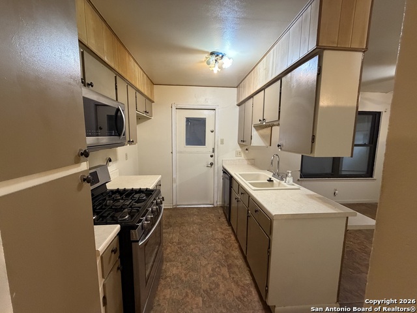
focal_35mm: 14
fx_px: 169
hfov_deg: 102.1
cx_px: 208
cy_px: 156
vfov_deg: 85.7
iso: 500
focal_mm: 2.22
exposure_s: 1/60
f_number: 2.2
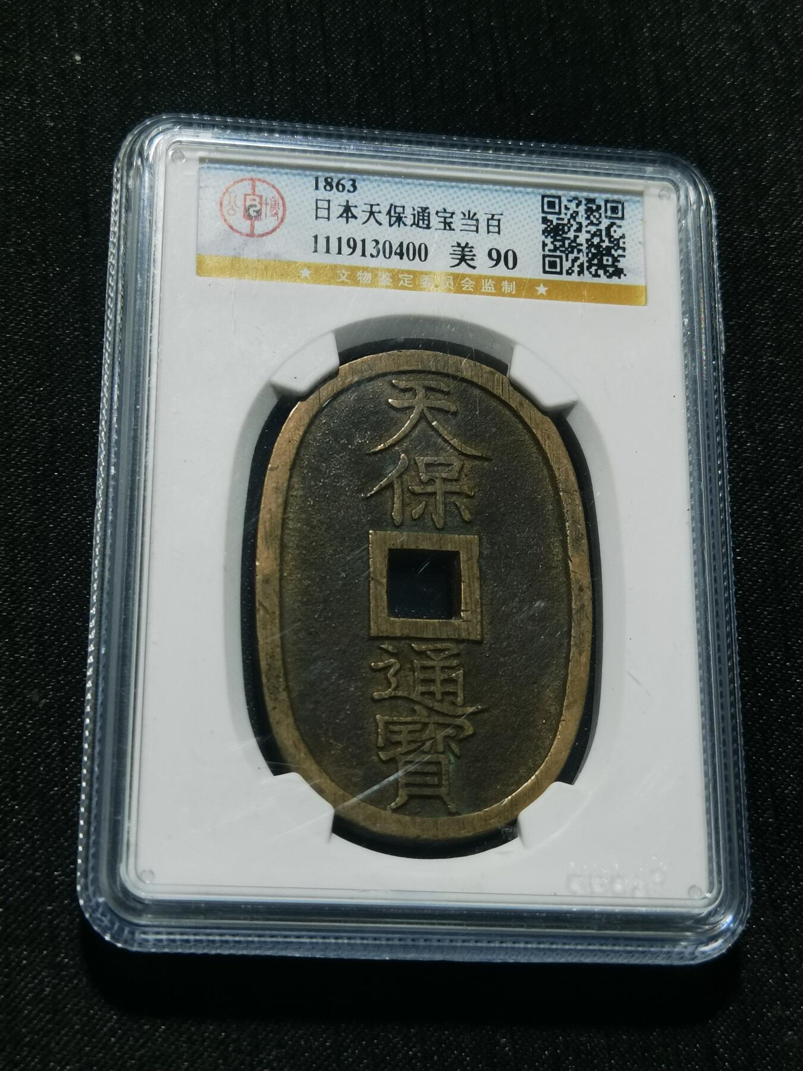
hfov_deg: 23.3
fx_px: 1949
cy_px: 536
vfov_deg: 30.7
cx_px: 402
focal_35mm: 63
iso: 80
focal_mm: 6.67
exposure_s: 1/100
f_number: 1.9
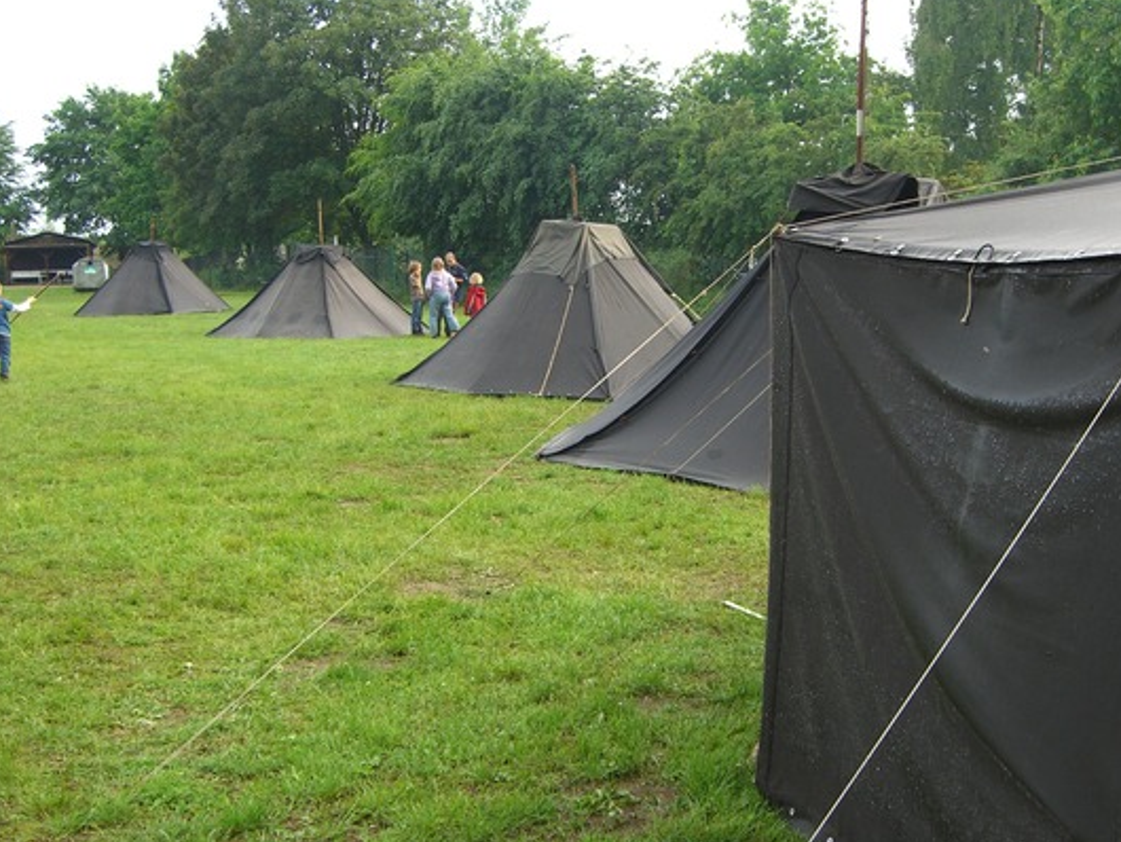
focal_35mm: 43
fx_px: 1393
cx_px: 577
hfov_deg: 43.8
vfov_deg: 33.6
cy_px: 417
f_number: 2.8
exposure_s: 1/160
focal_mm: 7.9
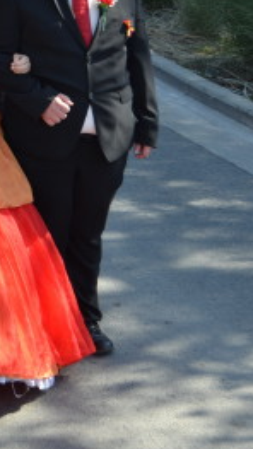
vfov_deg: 16.6
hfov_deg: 9.3
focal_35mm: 129
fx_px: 1537
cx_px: -14
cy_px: 133
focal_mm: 45
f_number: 5.6
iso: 100
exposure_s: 1/125
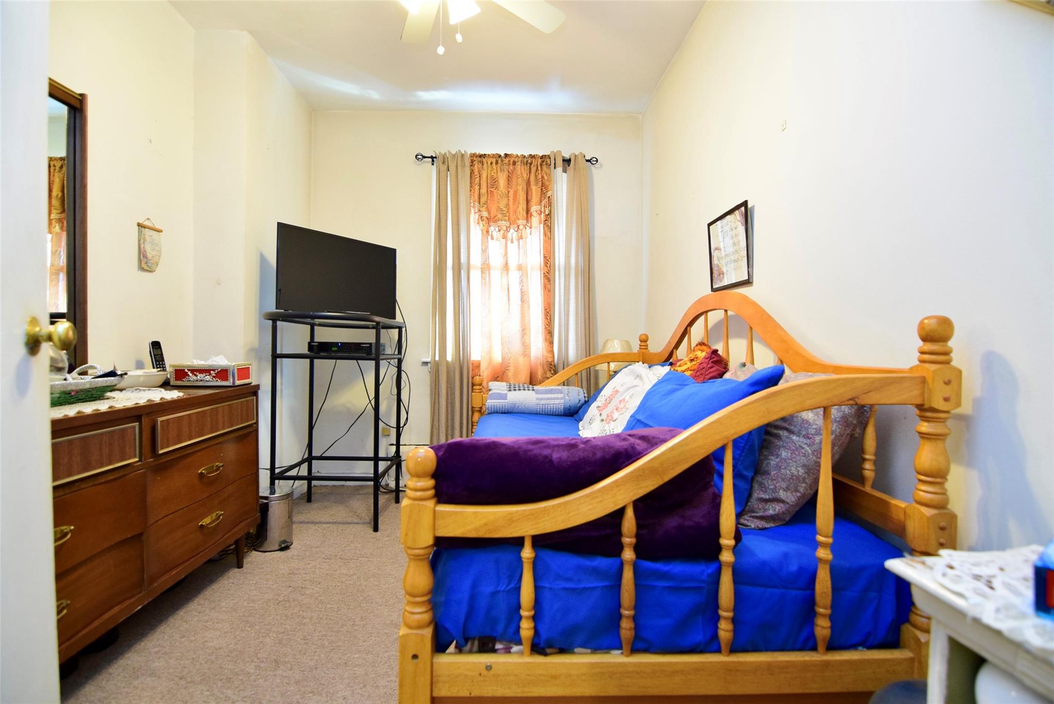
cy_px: 352
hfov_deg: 94.9
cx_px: 527
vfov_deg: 72.1
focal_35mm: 16
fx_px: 483
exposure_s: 1/60
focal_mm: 11
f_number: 4
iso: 1600
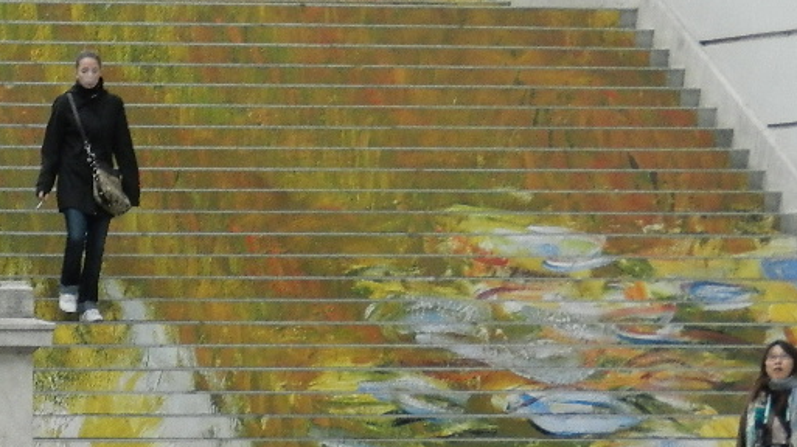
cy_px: 130
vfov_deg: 2.1
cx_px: 14
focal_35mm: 570
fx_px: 12040
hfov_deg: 3.8
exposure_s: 1/50
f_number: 5.2
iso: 400
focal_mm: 46.7
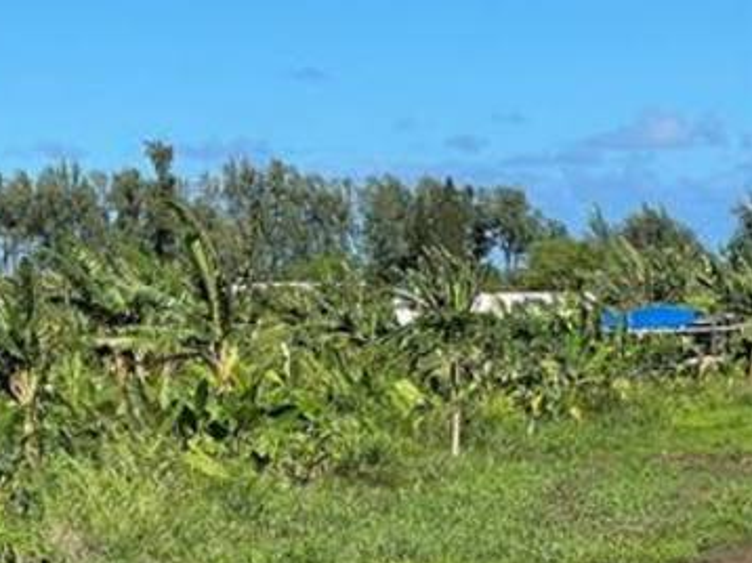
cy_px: 312
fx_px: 2801
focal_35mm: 129
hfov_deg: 14.7
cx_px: -173
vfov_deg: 11.5
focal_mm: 6
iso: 25
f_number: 2
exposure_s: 1/2398
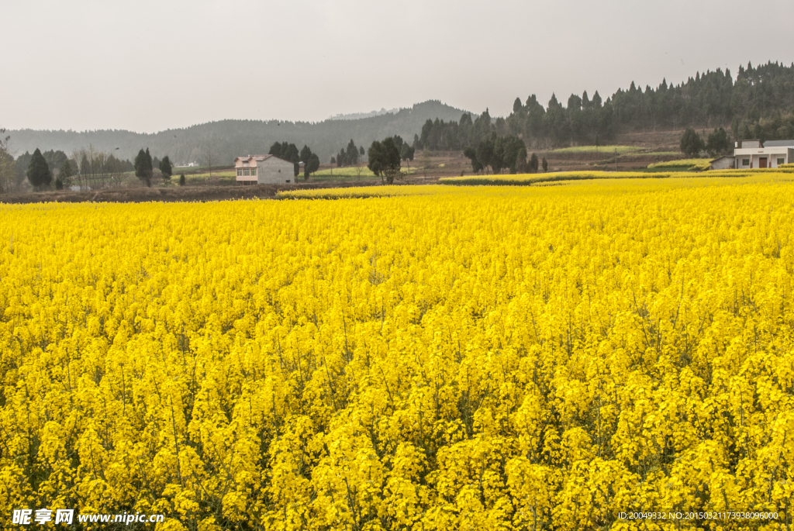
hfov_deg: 46.4
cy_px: 266
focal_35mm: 42
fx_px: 927
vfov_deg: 32.0
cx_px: 397
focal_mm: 28
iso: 100
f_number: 29
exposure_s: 1/20
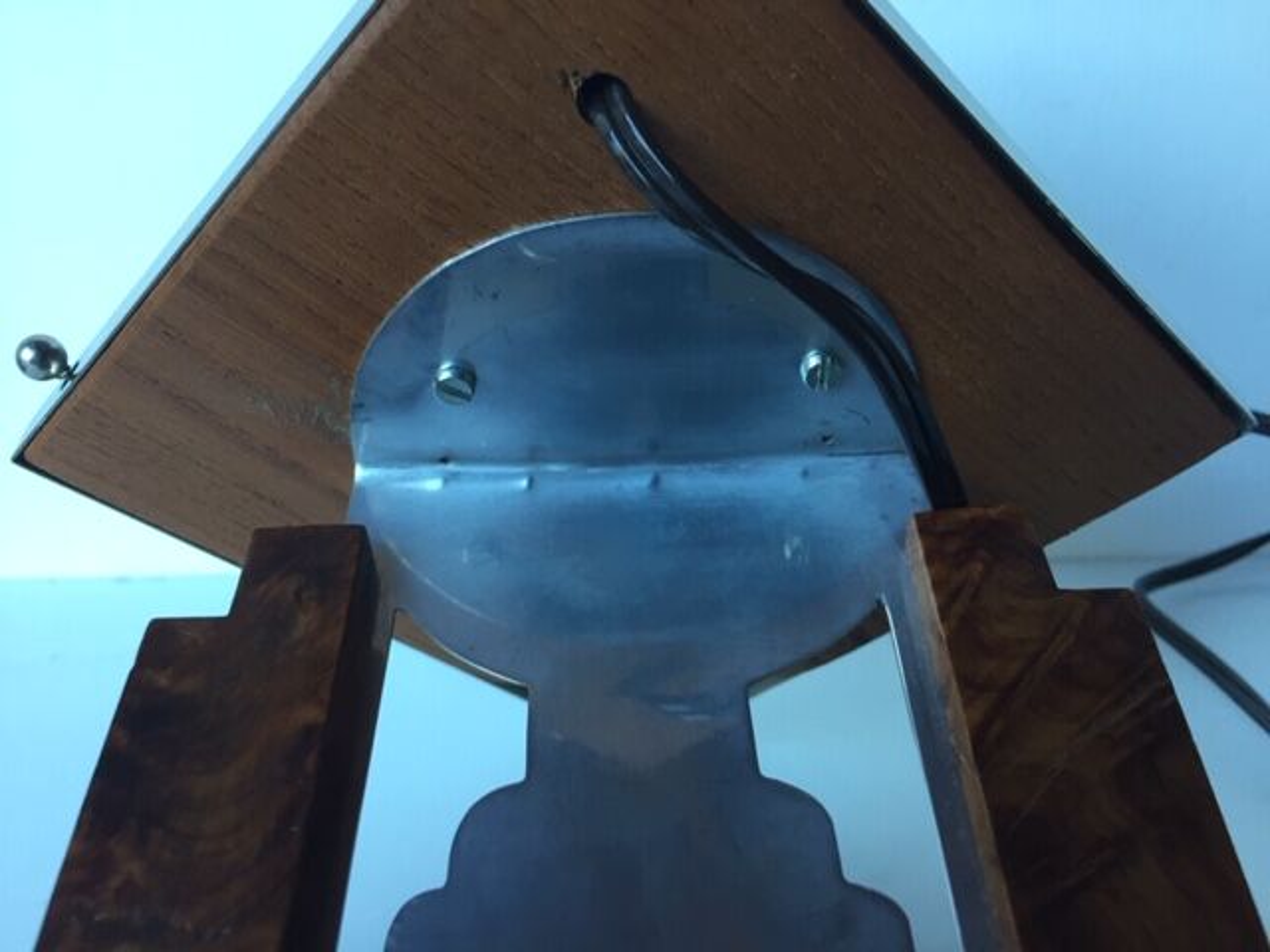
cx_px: 635
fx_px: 1064
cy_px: 476
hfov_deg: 61.7
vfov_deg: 48.2
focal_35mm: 29
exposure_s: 1/33
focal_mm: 4.15
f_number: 2.2
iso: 50
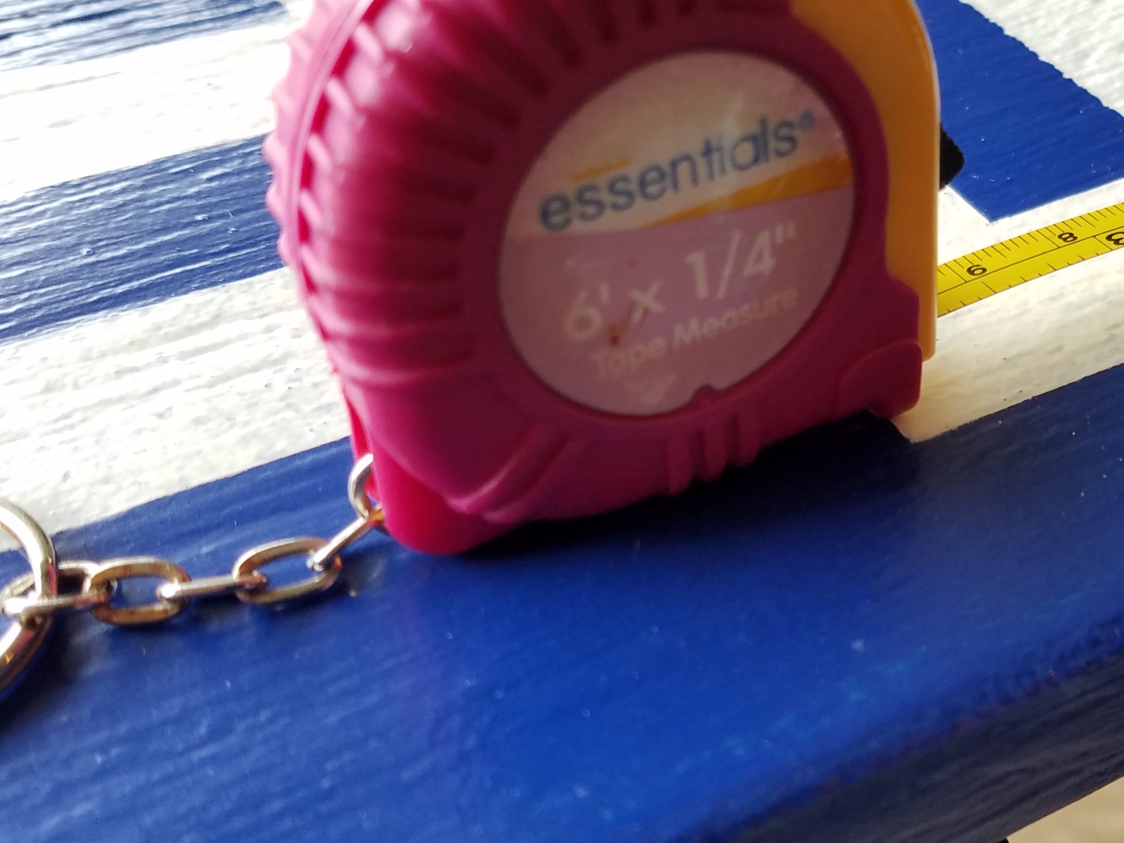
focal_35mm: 45
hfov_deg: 40.7
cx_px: 862
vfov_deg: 32.2
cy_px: 456
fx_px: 1461
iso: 100
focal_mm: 4.2
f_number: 1.7
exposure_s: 1/60
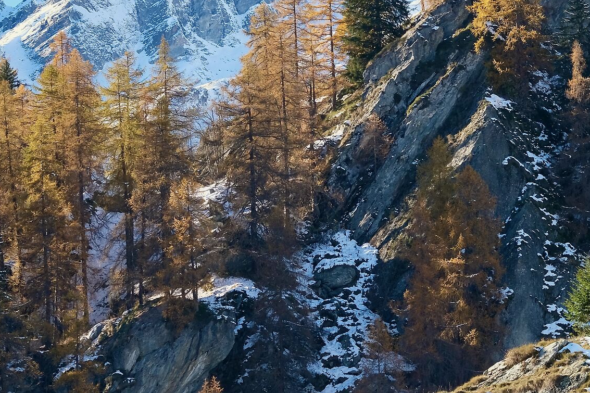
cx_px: 376
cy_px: 102
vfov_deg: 6.4
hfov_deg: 9.6
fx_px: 3506
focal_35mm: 214
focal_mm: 67.1
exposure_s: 1/125
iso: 320
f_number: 9
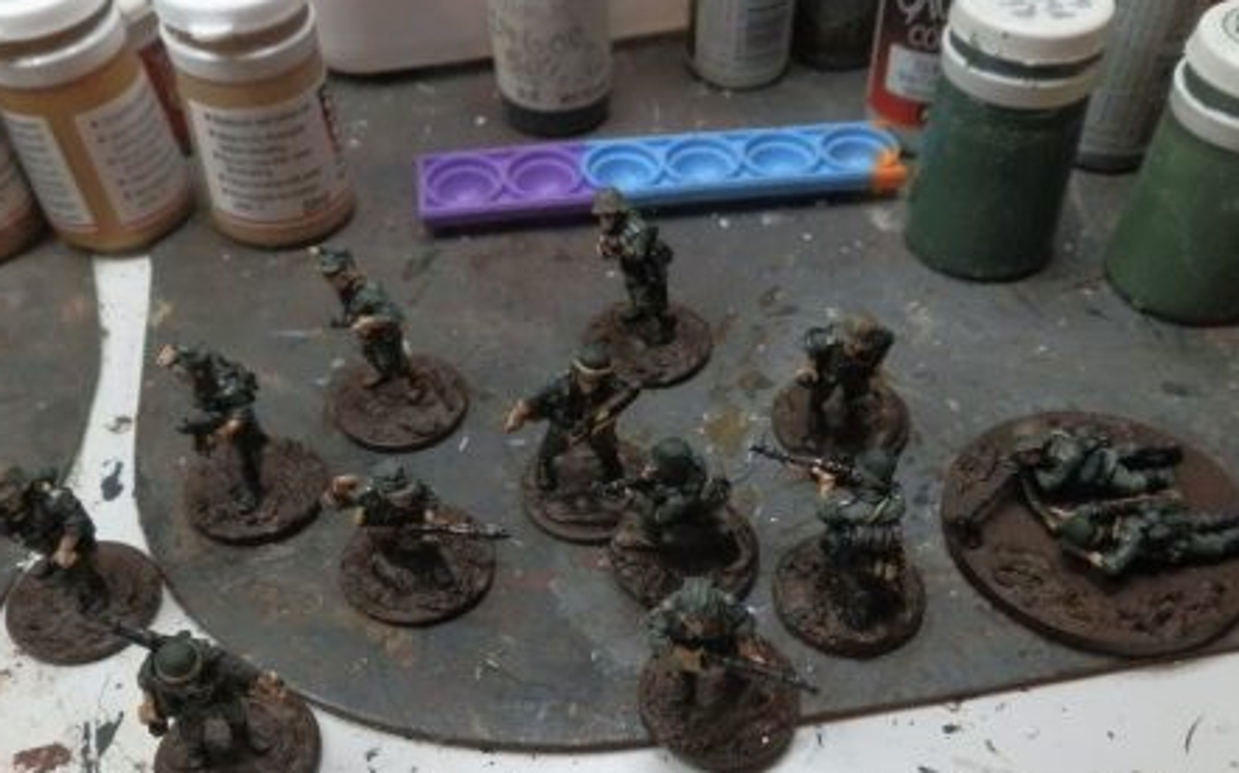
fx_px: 1215
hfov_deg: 54.0
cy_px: 549
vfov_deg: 34.8
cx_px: 625
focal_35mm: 36
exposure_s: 1/250
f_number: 3.1
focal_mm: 5
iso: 400
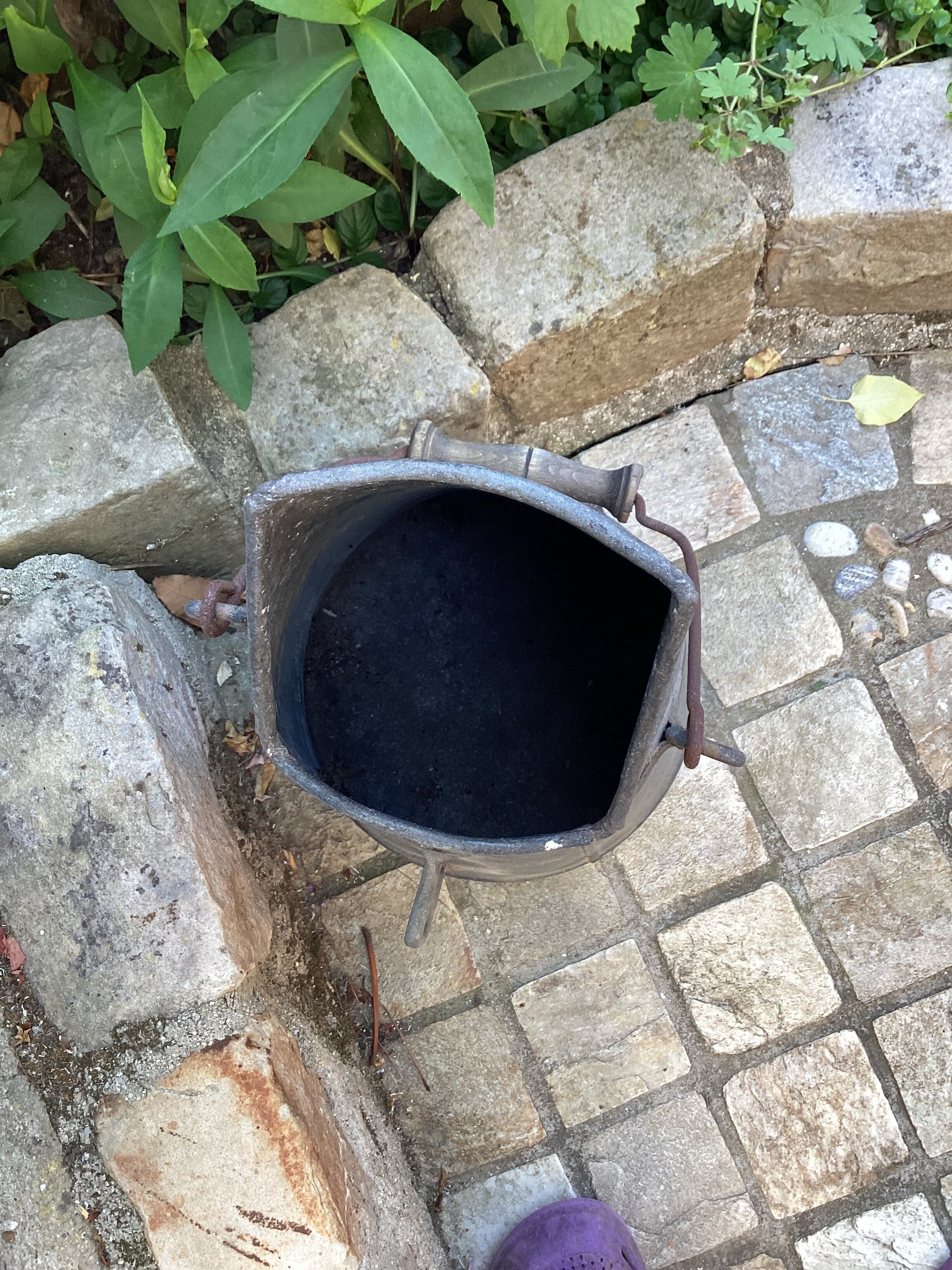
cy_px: 635
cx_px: 476
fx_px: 1137
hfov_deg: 45.4
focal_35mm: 31
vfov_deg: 58.4
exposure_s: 1/100
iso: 64
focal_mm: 3.3
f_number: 2.4
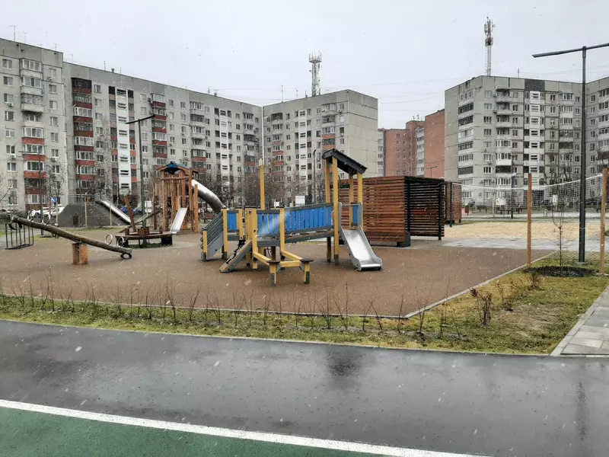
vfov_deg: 53.1
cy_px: 228
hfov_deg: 67.3
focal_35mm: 26
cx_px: 304
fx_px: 457
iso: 40
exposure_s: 1/265
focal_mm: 3.93
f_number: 1.7
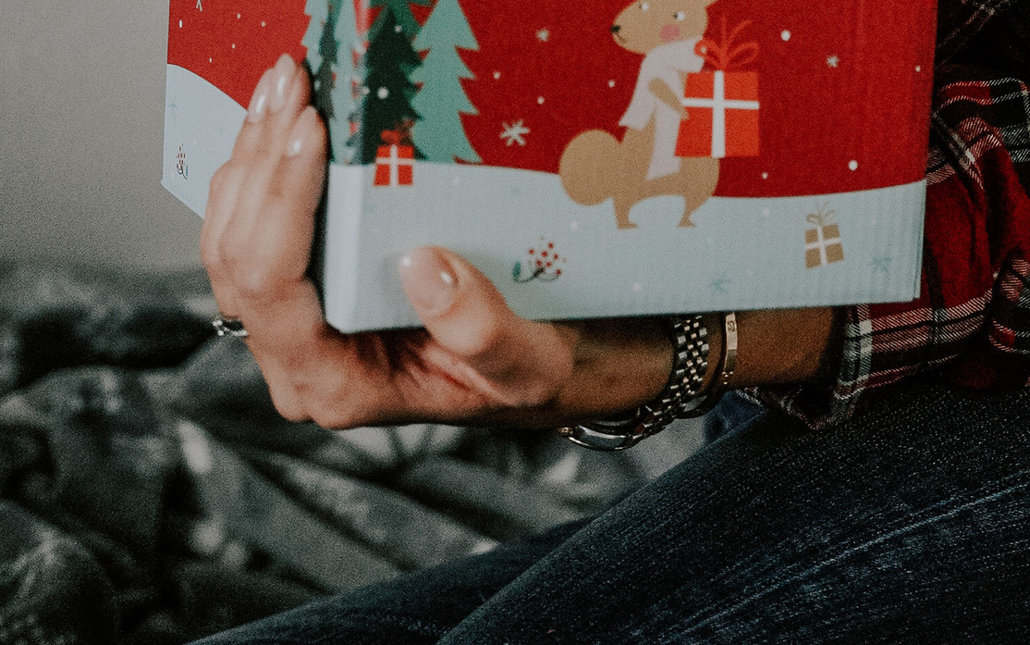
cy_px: -602
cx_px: 725
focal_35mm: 181
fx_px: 5075
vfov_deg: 7.0
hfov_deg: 11.6
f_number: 3.2
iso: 5000
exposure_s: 1/250
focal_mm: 51.5
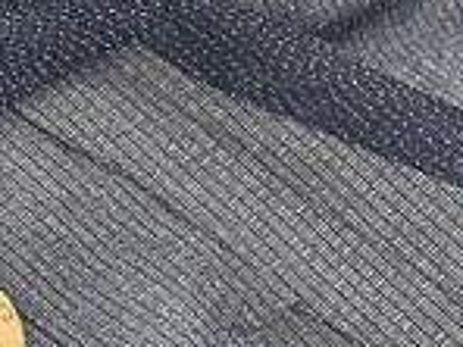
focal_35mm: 125
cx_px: -501
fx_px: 1672
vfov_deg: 11.7
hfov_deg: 13.3
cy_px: -22
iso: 64
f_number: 1.8
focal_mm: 3
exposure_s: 1/60
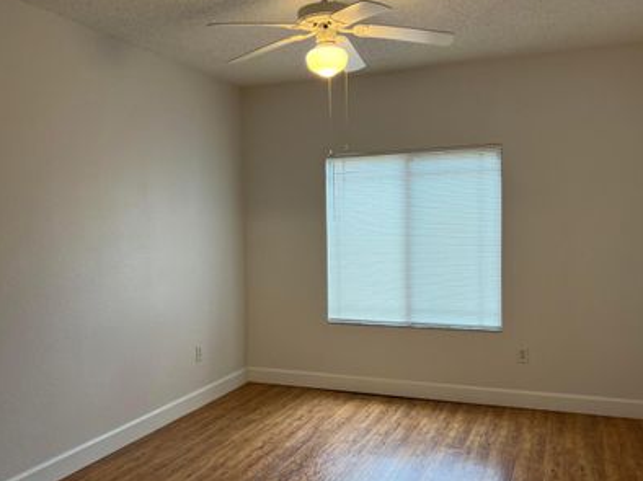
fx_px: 613
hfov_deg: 55.4
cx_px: 323
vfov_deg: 42.9
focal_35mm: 33
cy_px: 254
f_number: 1.5
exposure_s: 1/120
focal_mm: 5.7
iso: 125
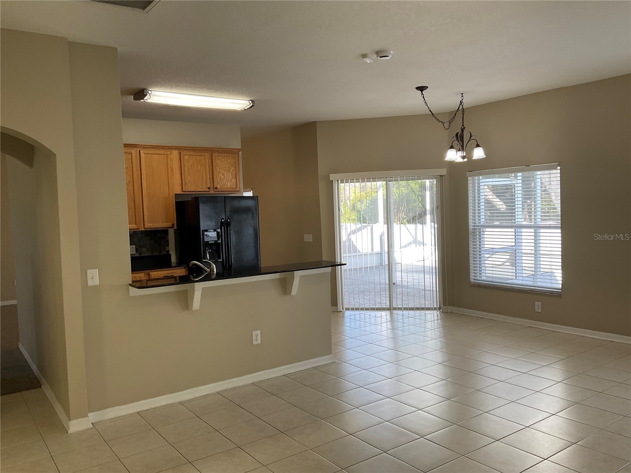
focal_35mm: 29
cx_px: 316
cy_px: 236
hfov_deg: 61.7
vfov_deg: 48.2
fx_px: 529
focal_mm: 3
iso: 50
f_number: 1.8
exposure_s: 1/120
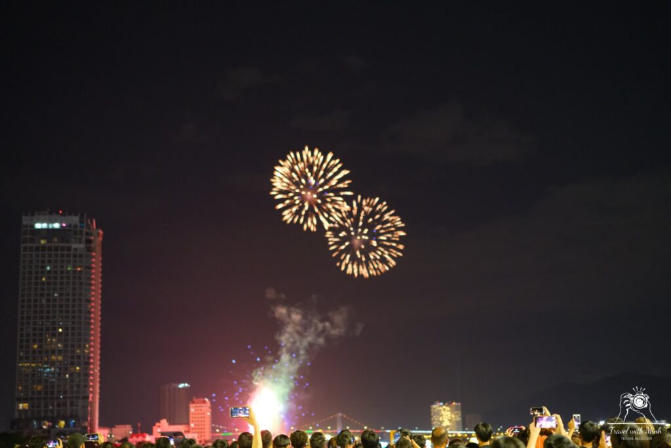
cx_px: 336
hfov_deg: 39.6
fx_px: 932
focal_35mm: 50
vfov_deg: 27.0
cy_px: 224
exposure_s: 1/27
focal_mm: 33
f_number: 1.4
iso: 3200
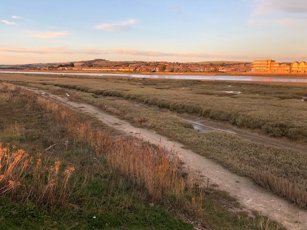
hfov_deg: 63.4
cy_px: 115
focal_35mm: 28
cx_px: 154
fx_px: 248
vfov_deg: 49.7
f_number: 1.8
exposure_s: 1/120
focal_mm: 3.99
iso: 25
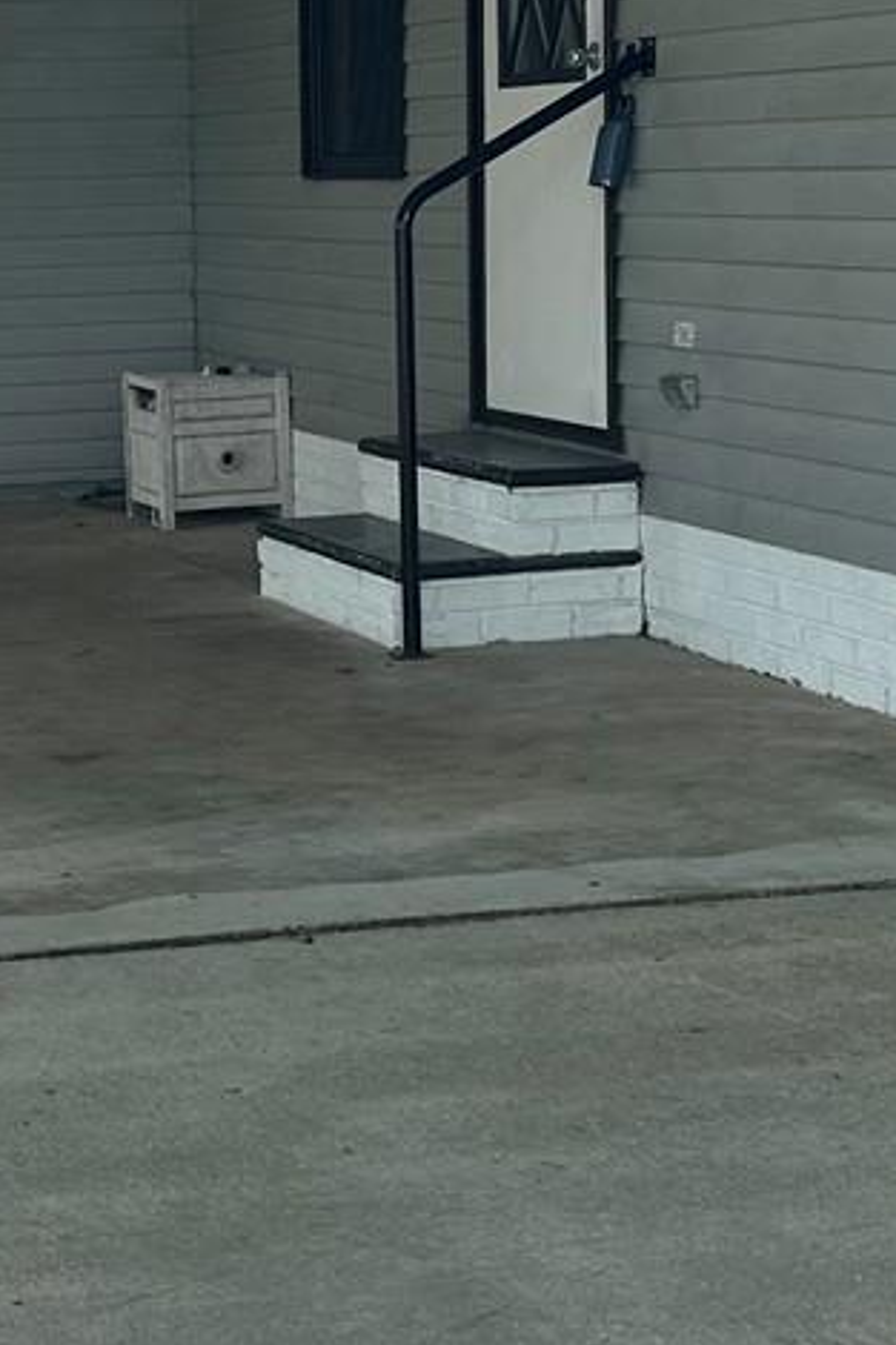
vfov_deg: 23.8
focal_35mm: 85
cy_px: 458
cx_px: -123
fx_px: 3175
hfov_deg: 15.6
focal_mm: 6.86
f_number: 1.78
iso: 80
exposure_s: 1/577
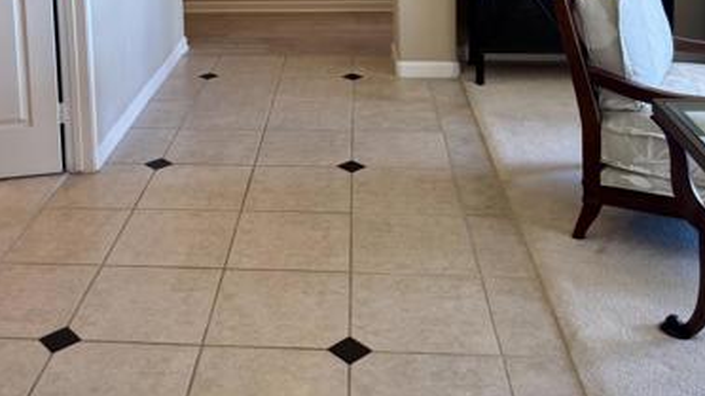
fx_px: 841
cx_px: 269
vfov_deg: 24.0
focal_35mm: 45
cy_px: -85
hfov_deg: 45.1
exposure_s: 1/60
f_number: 1.78
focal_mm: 6.76
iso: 125
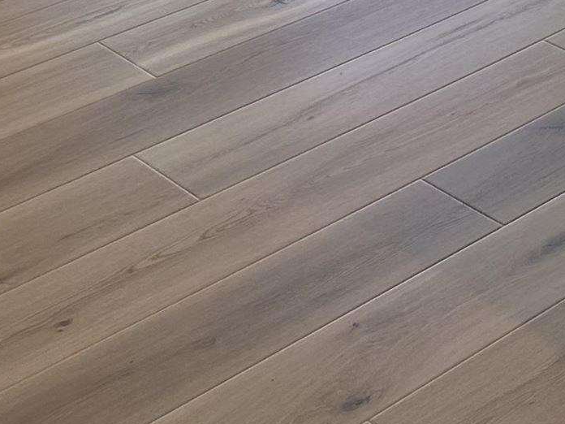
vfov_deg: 12.1
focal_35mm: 106
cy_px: -482
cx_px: 892
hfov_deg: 16.6
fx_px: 1730
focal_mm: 6.86
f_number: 1.78
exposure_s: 1/433
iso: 80
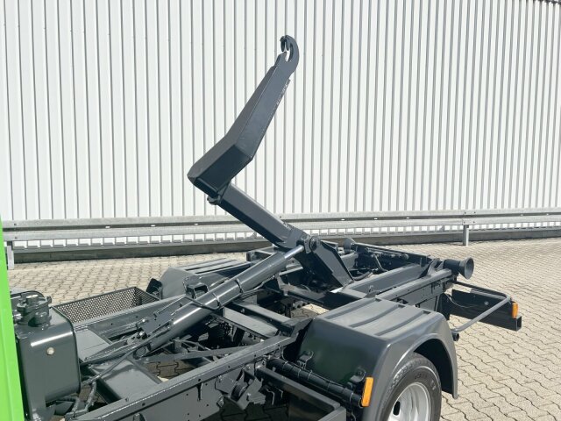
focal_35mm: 26
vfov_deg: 53.1
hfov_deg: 67.3
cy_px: 210
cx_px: 280
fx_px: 421
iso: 50
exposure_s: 1/8696
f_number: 1.5
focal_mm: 5.7
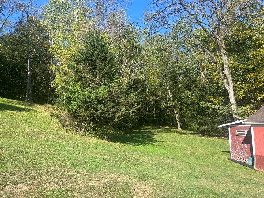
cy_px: 98
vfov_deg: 51.4
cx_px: 130
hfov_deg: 65.3
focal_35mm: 27
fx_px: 206
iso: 50
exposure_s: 1/1212
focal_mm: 5.1
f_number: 1.6
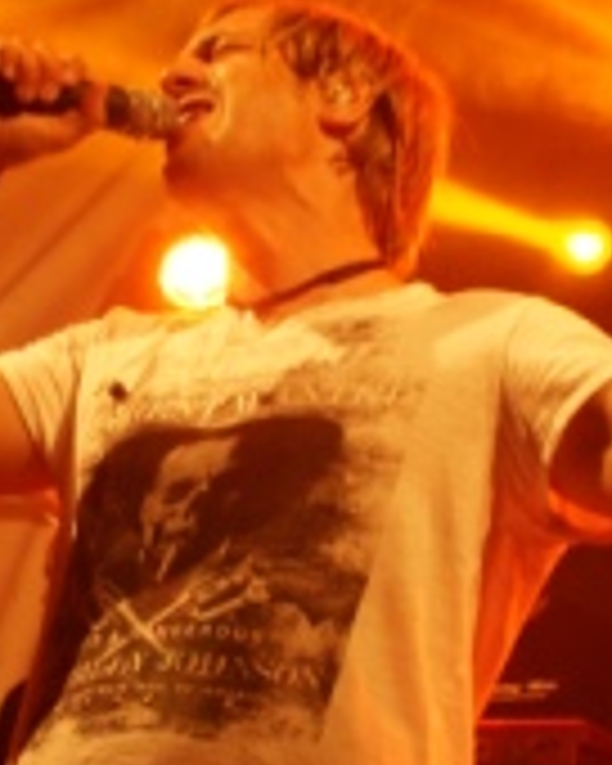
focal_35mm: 104
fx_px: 2355
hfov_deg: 14.8
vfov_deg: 18.4
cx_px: 212
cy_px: 513
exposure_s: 1/60
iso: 800
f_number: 4
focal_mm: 28
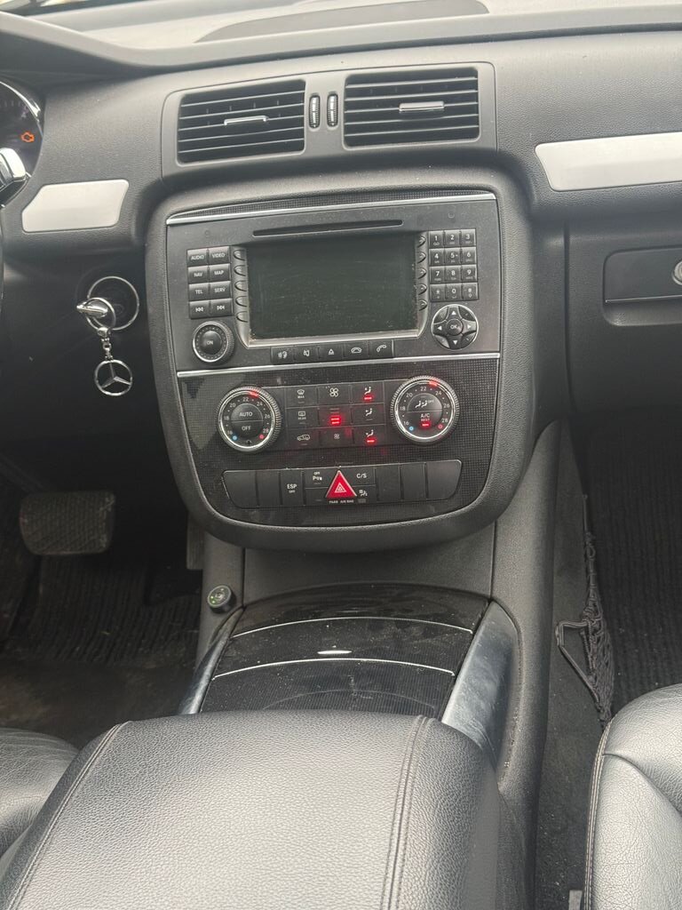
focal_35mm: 48
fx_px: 1261
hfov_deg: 30.3
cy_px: 455
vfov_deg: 39.7
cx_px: 341
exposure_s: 1/71
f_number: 1.78
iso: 100
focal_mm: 6.76
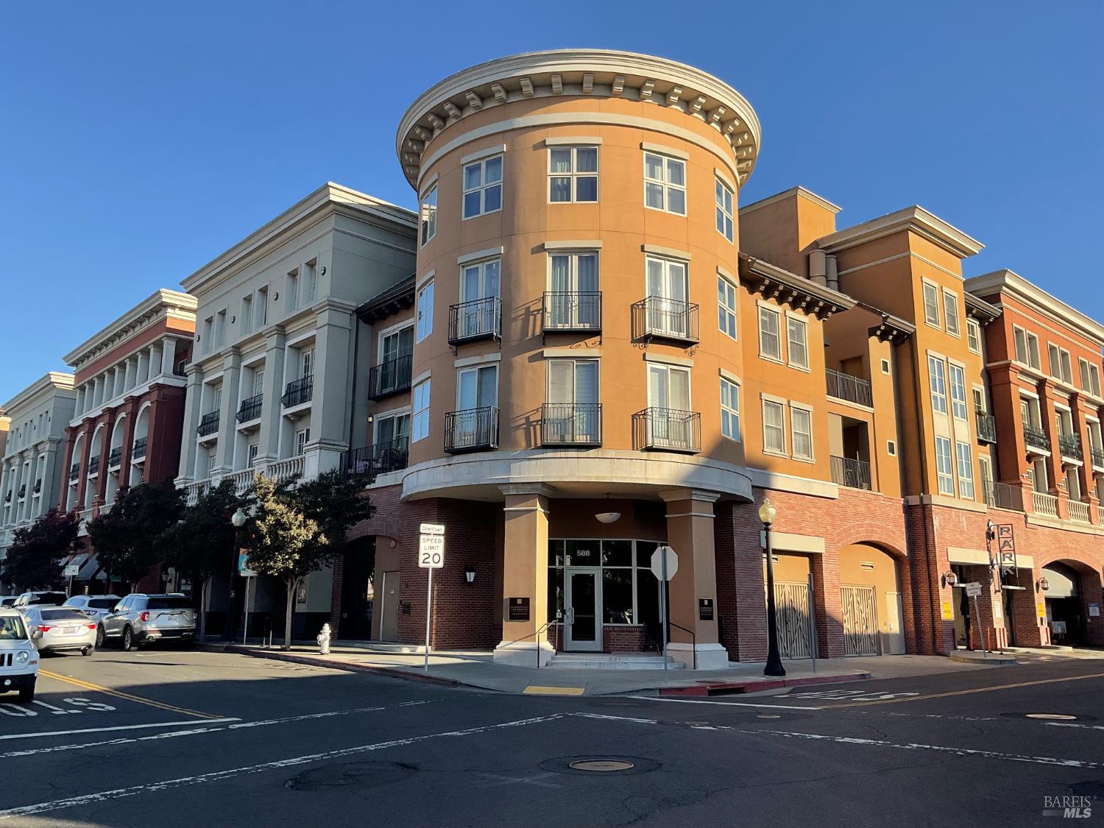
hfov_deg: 61.7
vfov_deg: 48.2
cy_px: 414
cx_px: 552
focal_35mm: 29
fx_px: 925
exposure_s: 1/1168
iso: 16
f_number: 1.8
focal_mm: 3
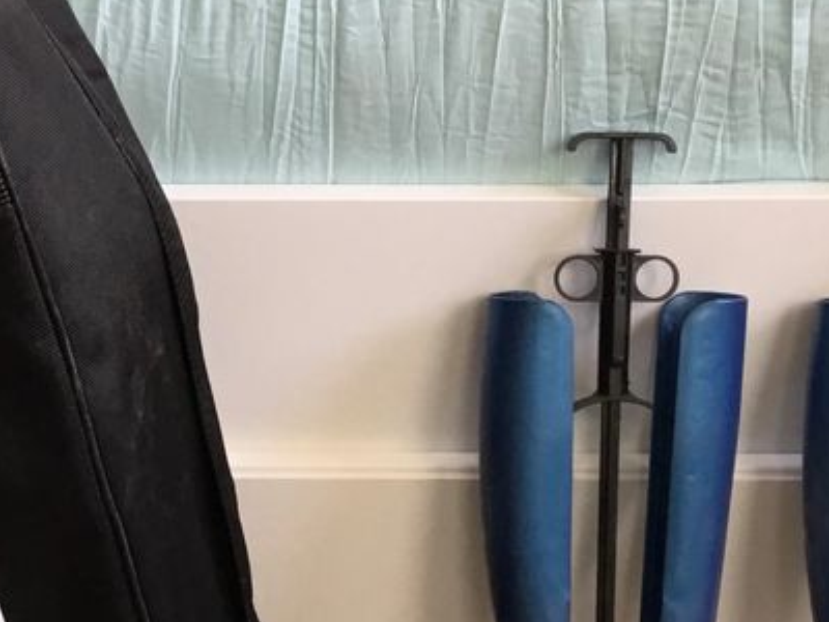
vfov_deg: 23.4
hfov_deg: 31.1
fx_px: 1485
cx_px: 311
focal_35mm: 62
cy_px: 464
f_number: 2.4
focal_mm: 3.3
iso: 50
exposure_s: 1/33
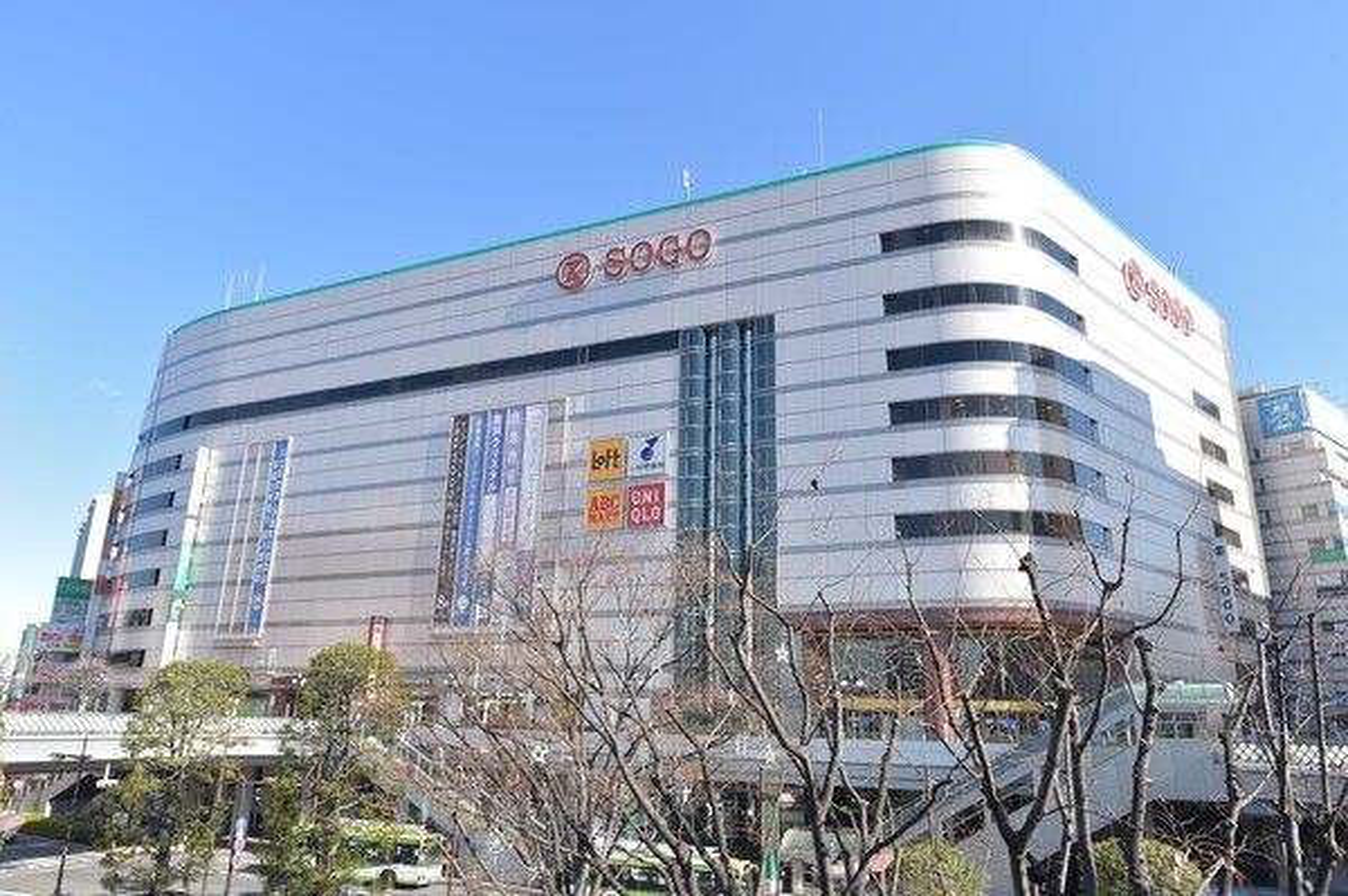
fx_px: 898
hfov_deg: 73.8
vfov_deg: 53.1
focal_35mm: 24
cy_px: 448
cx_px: 674
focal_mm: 24
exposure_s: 1/800
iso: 400
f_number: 5.6
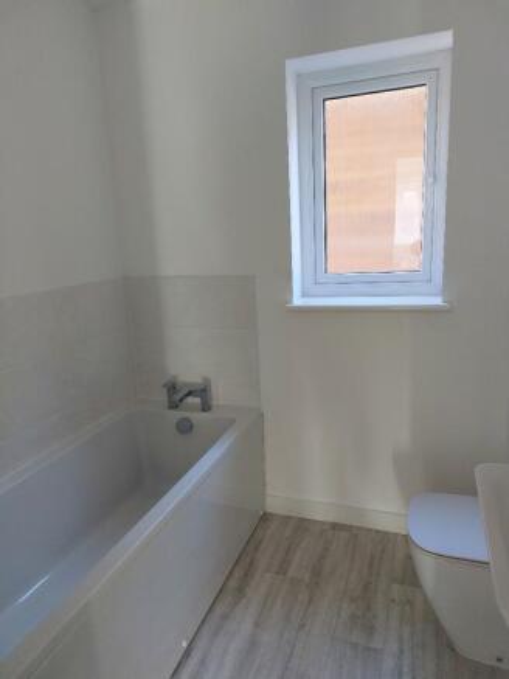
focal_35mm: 25
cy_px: 340
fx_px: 490
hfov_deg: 54.9
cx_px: 254
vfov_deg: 69.4
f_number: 1.8
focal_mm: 5.23
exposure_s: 1/50
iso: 160
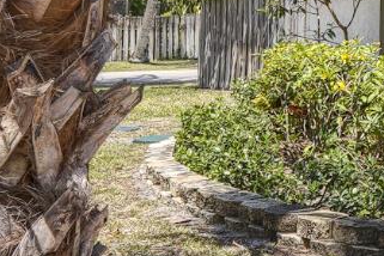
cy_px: 4
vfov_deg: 19.0
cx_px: 740
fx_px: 747
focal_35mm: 70
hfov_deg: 19.2
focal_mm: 10
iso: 100
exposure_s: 1/100
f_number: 10
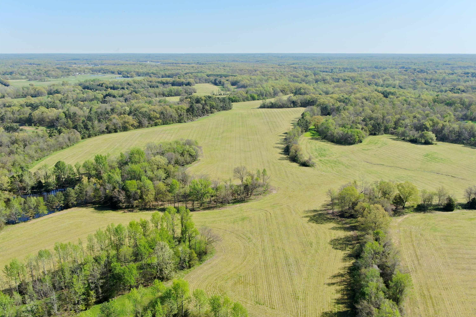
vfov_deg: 42.3
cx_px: 244
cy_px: 178
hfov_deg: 60.3
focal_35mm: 31
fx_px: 410
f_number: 3
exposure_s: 1/20
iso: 200
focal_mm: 5.11
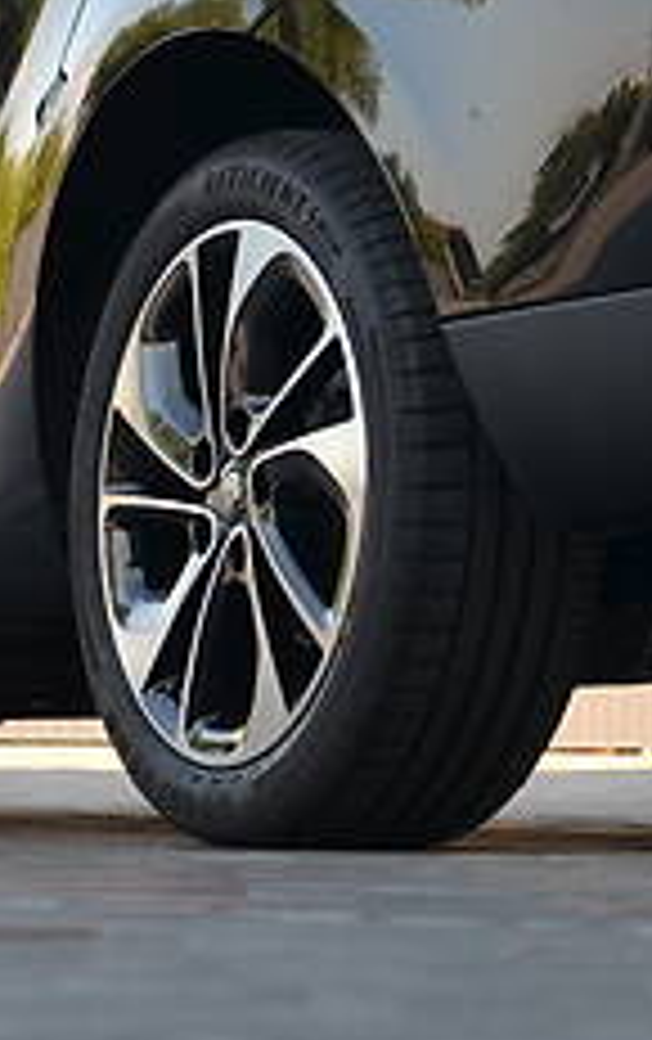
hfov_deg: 7.1
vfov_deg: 11.3
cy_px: 248
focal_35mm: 185
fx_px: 5237
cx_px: 607
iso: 320
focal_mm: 35
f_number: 5.6
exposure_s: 1/125
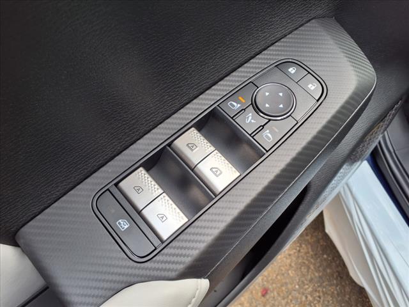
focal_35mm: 27
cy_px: 154
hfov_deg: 65.3
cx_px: 204
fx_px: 319
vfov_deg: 51.4
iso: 40
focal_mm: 3.58
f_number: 1.9
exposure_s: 1/141
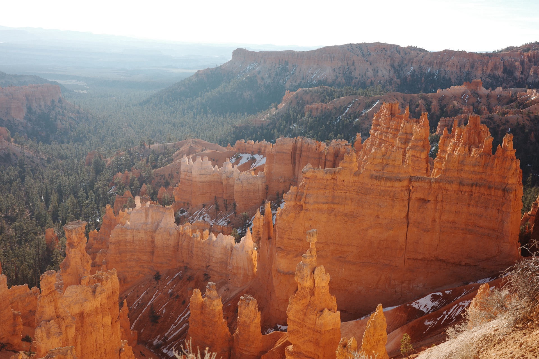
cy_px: 180
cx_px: 270
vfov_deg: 33.4
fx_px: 599
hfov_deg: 48.5
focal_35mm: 40
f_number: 4.5
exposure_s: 1/80
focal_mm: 26
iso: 100
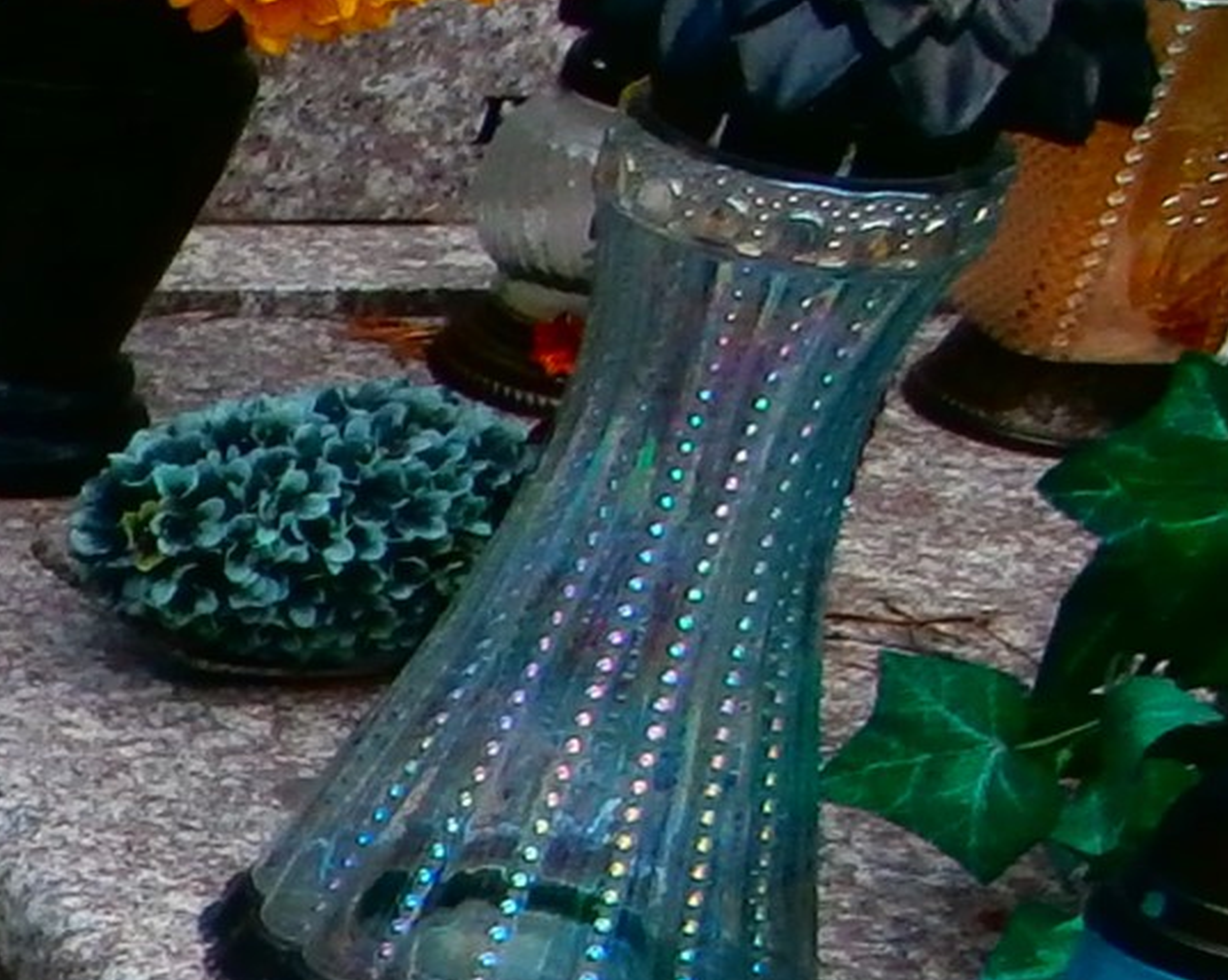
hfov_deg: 11.7
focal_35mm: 131
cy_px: 1644
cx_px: -1841
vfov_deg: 11.1
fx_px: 4758
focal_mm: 4.2
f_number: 3
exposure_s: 1/640
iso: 100
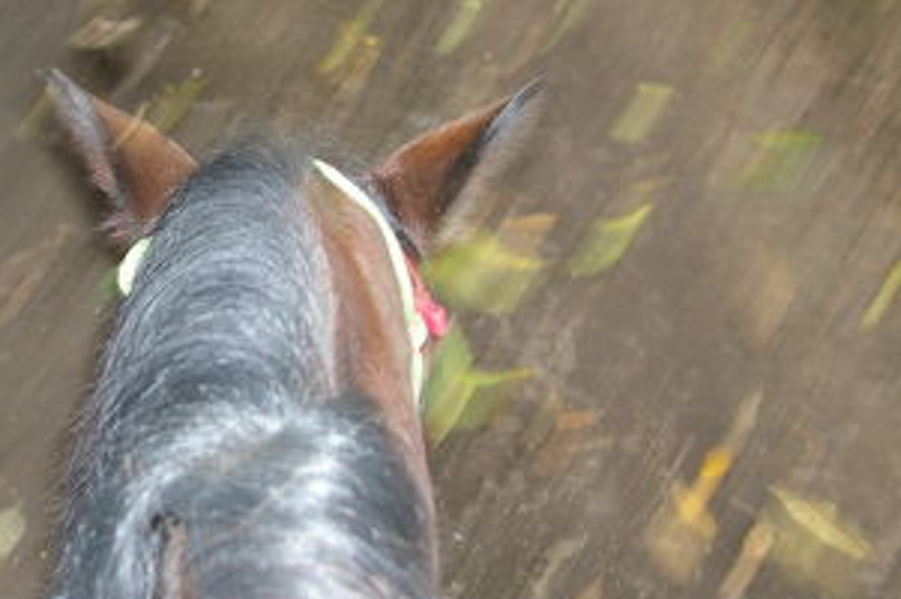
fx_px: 1702
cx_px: 180
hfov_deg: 29.0
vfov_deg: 19.9
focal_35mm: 68
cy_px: 261
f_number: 4
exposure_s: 1/30
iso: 200
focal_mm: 21
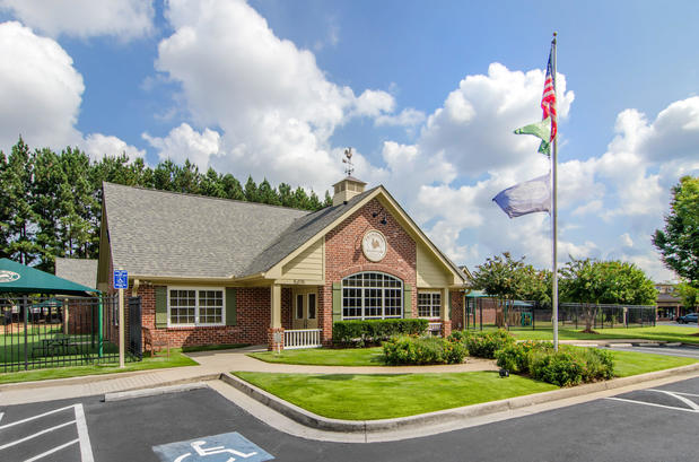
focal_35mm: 21
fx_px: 407
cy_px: 231
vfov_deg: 59.2
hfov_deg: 81.4
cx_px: 350
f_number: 9
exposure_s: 1/500
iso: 320
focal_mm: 14
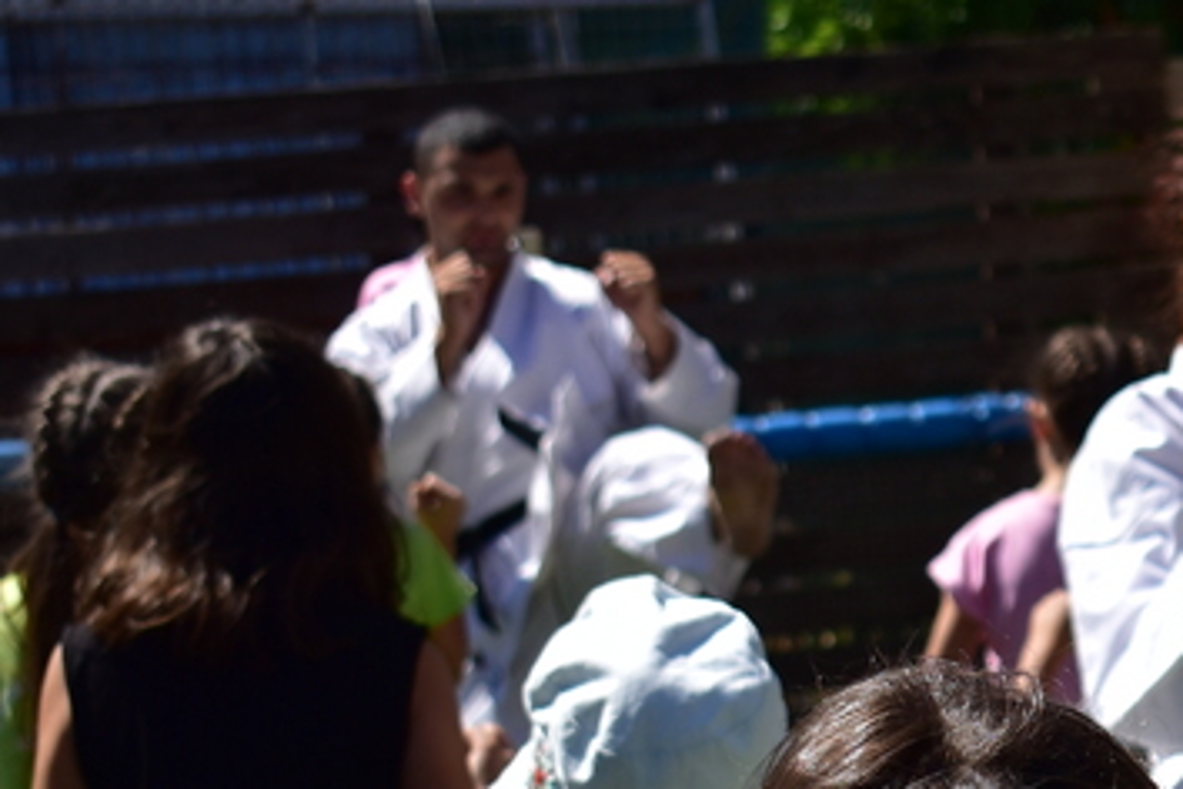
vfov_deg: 8.2
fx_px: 5474
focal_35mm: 167
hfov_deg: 11.9
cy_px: 909
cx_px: 1691
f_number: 4.5
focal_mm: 35
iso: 100
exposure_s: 1/800
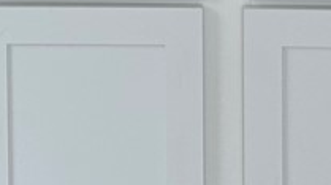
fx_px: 1902
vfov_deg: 5.4
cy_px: -266
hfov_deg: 9.9
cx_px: 65
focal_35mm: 217
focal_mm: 5.7
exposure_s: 1/121
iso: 40
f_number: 1.5
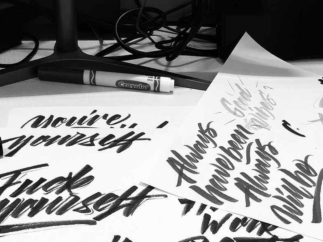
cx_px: 198
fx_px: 429
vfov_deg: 31.2
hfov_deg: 41.0
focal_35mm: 46
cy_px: 169
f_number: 1.8
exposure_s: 1/17
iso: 64
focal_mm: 4
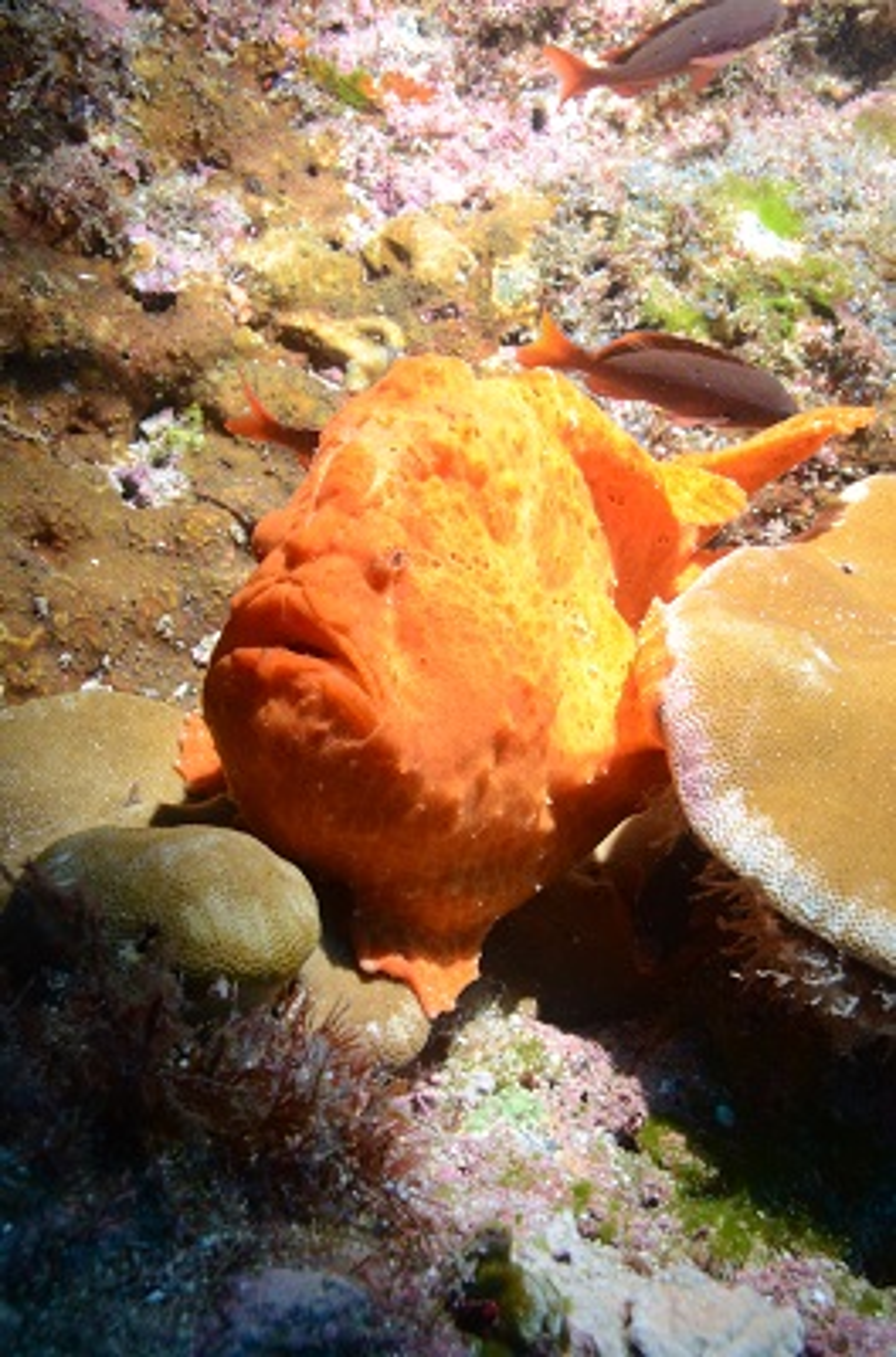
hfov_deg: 29.7
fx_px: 1692
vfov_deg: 43.7
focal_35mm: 45
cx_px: 448
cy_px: 678
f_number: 13
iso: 800
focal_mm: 30
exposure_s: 1/250
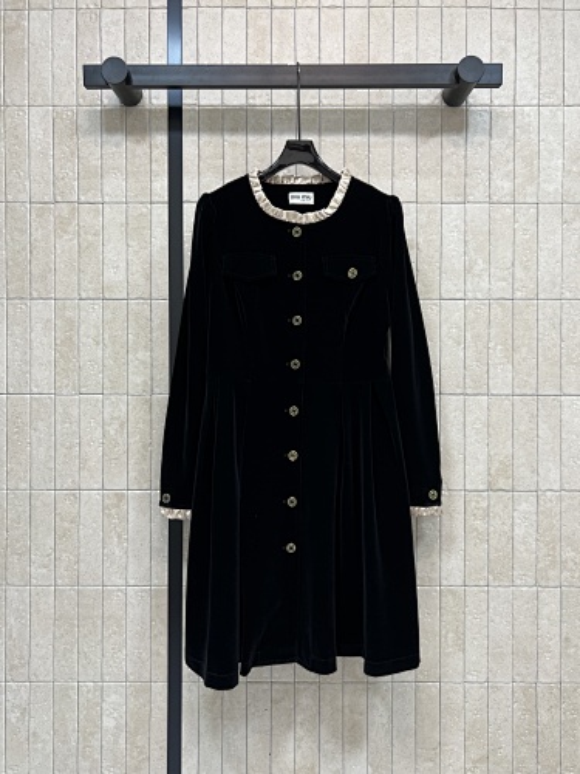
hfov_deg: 53.1
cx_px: 290
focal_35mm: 26
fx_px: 581
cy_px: 387
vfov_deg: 67.3
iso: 50
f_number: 1.5
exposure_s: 1/100
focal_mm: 5.7
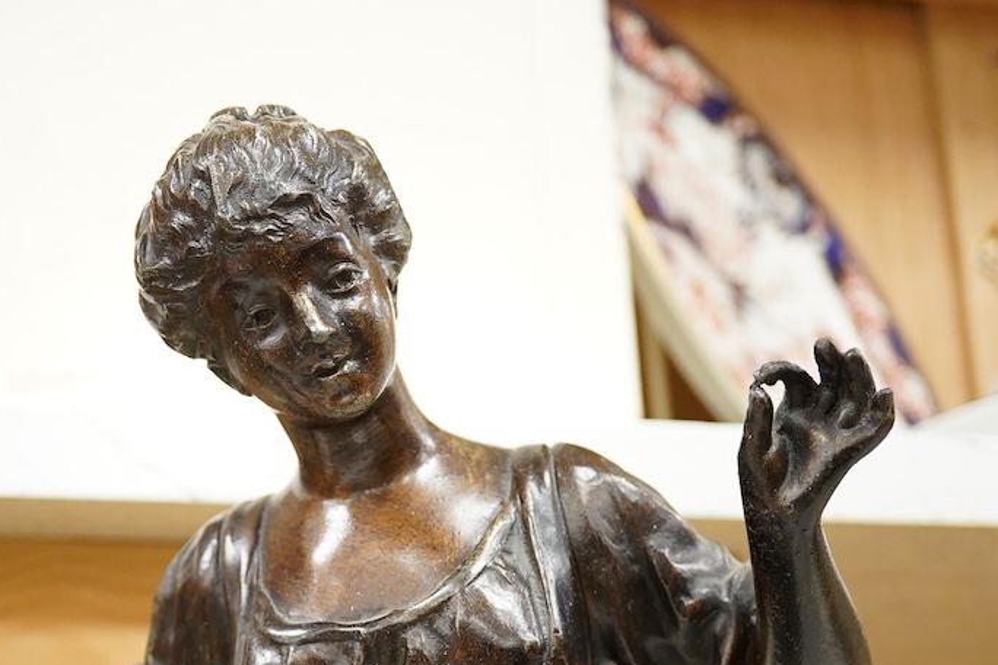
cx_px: 348
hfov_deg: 27.2
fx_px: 2051
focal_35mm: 74
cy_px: 531
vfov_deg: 18.3
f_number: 5
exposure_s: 1/160
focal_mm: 30
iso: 2500
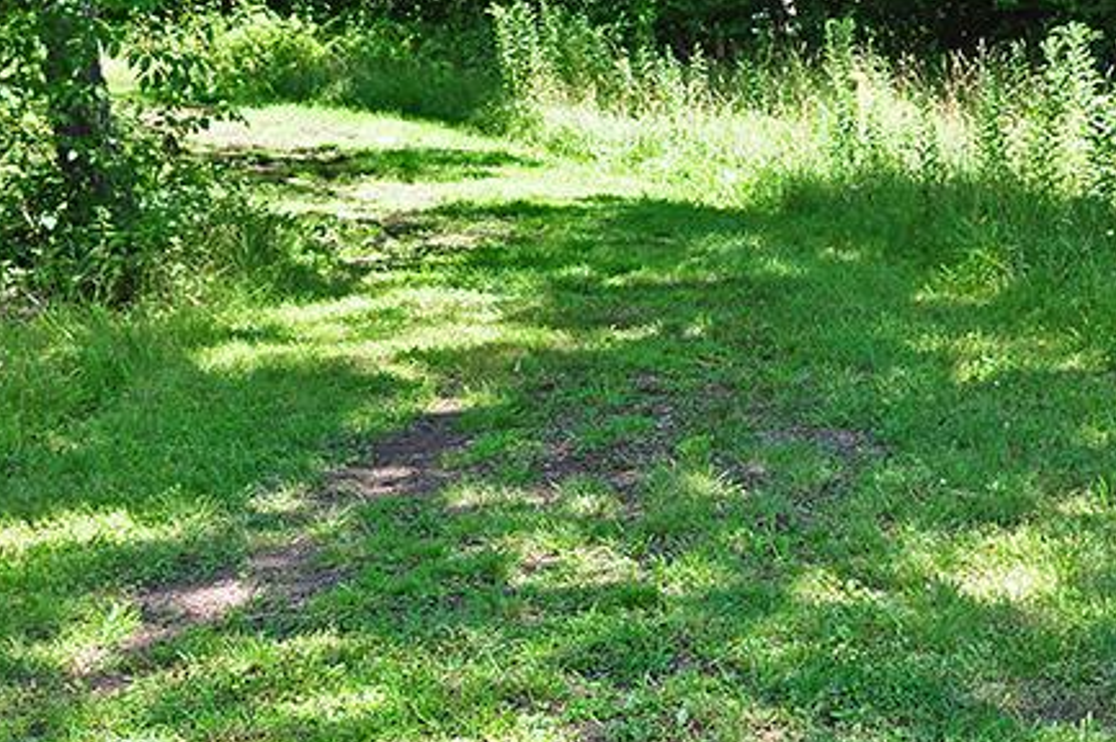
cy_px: 198
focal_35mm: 89
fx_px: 2763
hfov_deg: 22.7
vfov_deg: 15.2
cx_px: 798
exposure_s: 1/160
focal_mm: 25
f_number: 6.3
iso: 200
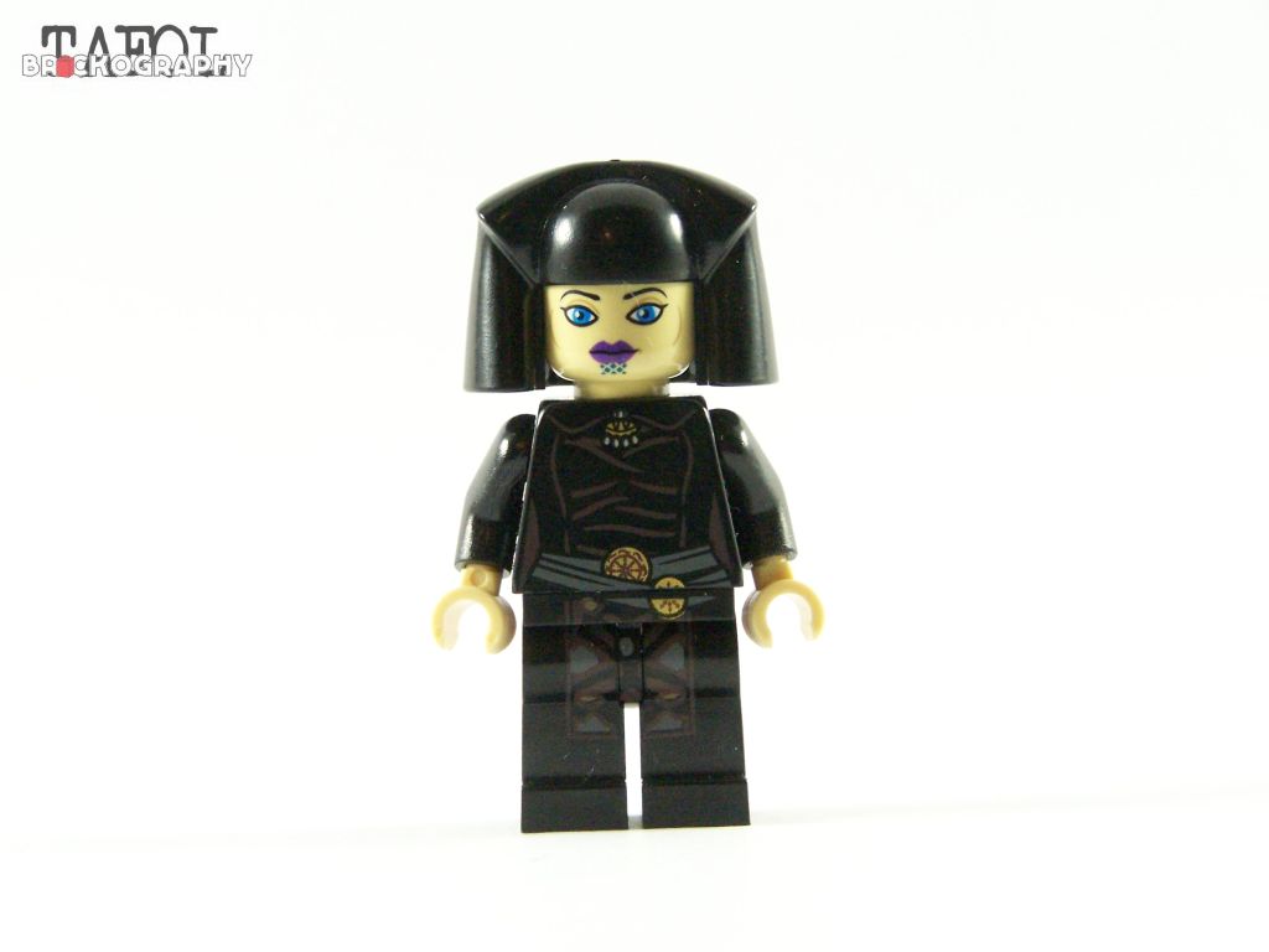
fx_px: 3849
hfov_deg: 18.7
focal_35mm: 105
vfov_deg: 14.1
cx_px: 634
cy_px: 476
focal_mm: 17.5
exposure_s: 1/60
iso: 400
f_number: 4
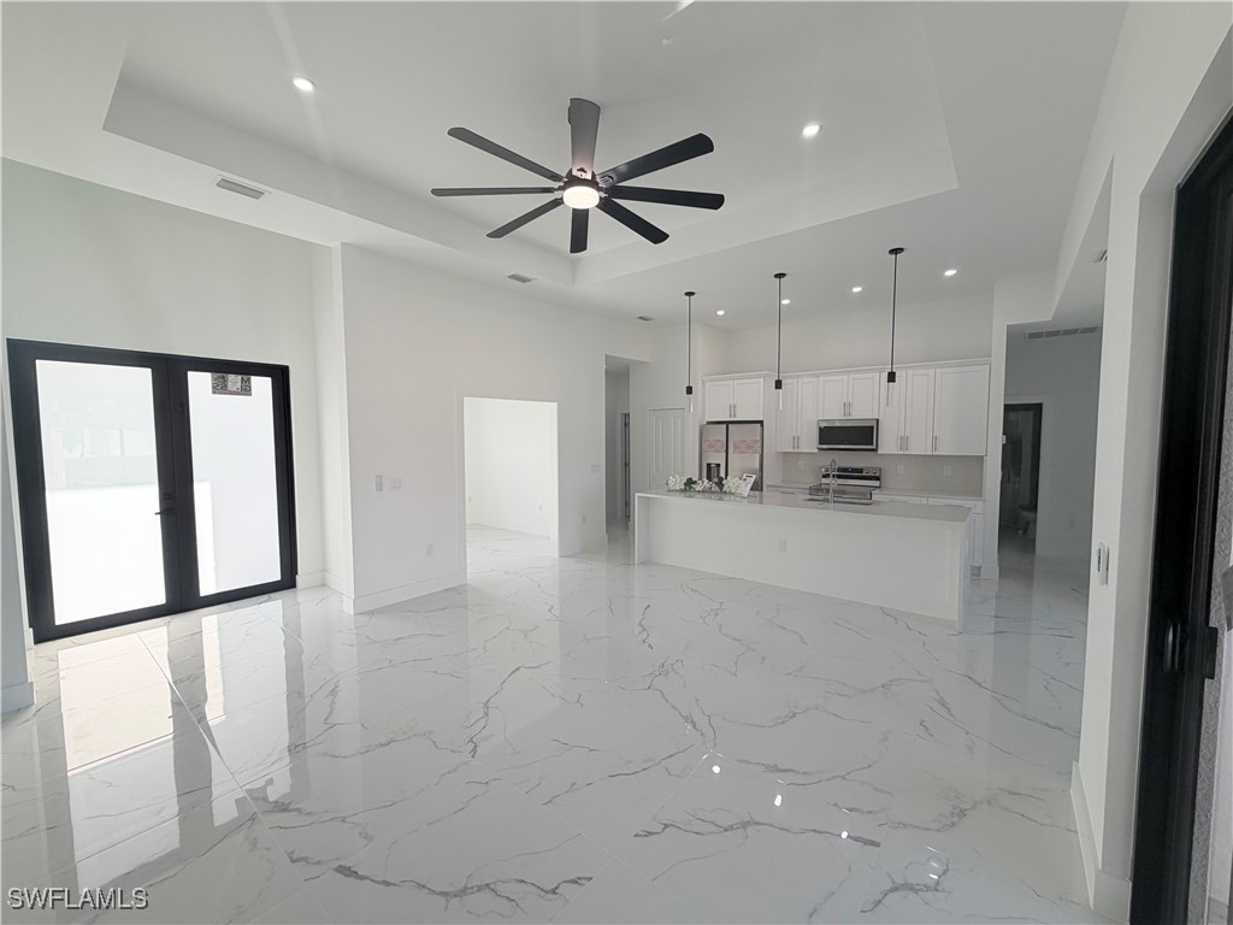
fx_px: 499
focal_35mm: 14
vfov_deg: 85.7
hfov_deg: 102.1
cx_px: 616
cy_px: 462
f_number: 2.2
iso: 50
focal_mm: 2.22
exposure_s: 1/189
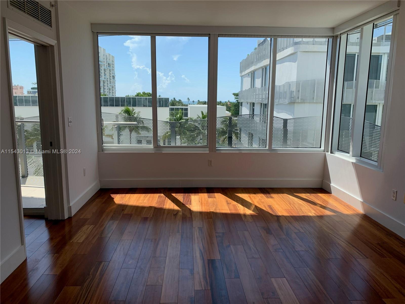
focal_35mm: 26
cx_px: 202
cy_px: 152
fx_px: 304
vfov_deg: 53.1
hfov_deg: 67.3
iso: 25
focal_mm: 4.25
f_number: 1.8
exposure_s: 1/802
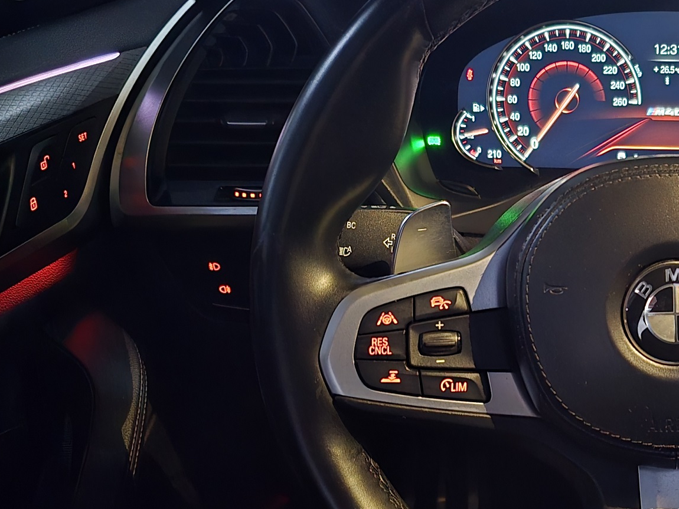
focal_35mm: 48
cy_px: 262
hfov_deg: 36.0
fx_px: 942
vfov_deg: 30.3
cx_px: 671
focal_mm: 6.3
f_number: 1.7
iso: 2500
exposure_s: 1/15
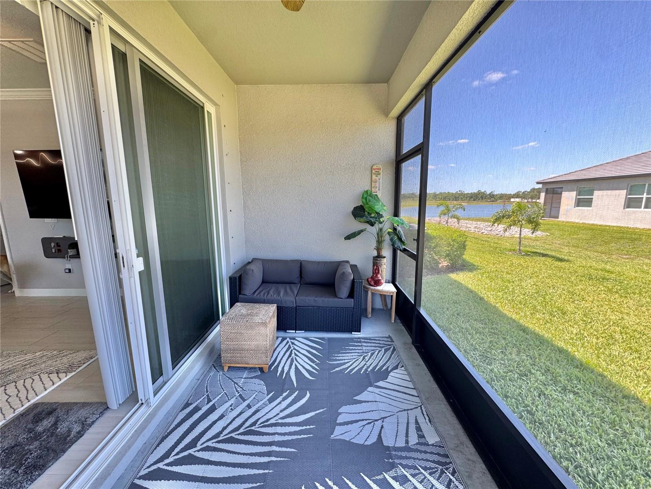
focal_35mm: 14
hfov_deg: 102.1
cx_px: 326
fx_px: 263
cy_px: 244
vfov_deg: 85.7
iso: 50
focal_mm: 2.22
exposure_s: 1/99
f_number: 2.2
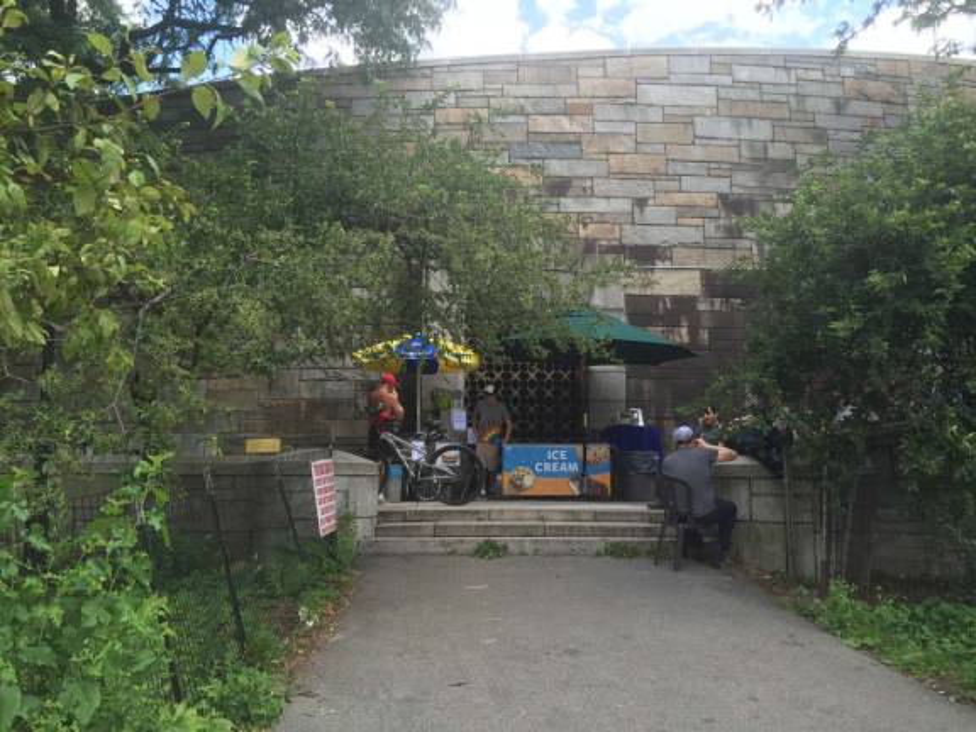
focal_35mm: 29
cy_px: 366
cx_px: 488
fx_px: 818
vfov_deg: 48.2
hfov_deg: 61.7
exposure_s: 1/408
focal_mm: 4.15
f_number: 2.2
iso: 32
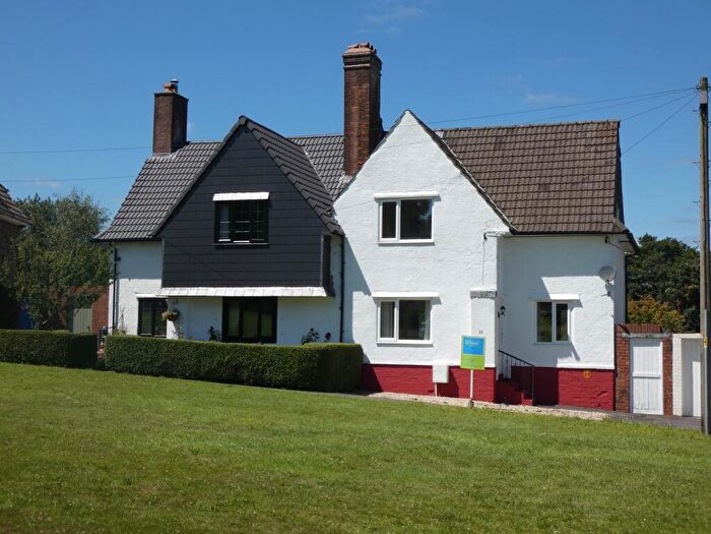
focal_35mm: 46
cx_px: 356
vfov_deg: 31.5
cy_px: 267
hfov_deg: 41.2
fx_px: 945
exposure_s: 1/1000
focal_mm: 8.2
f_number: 4
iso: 80
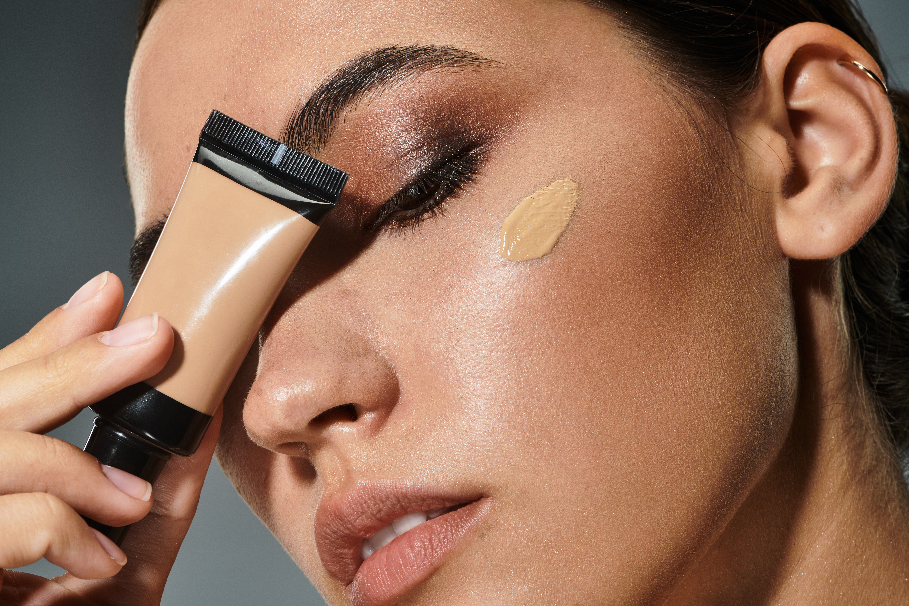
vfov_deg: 13.0
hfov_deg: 19.5
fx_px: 2651
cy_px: 303
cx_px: 454
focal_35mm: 105
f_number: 22
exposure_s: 1/160
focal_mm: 105
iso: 100
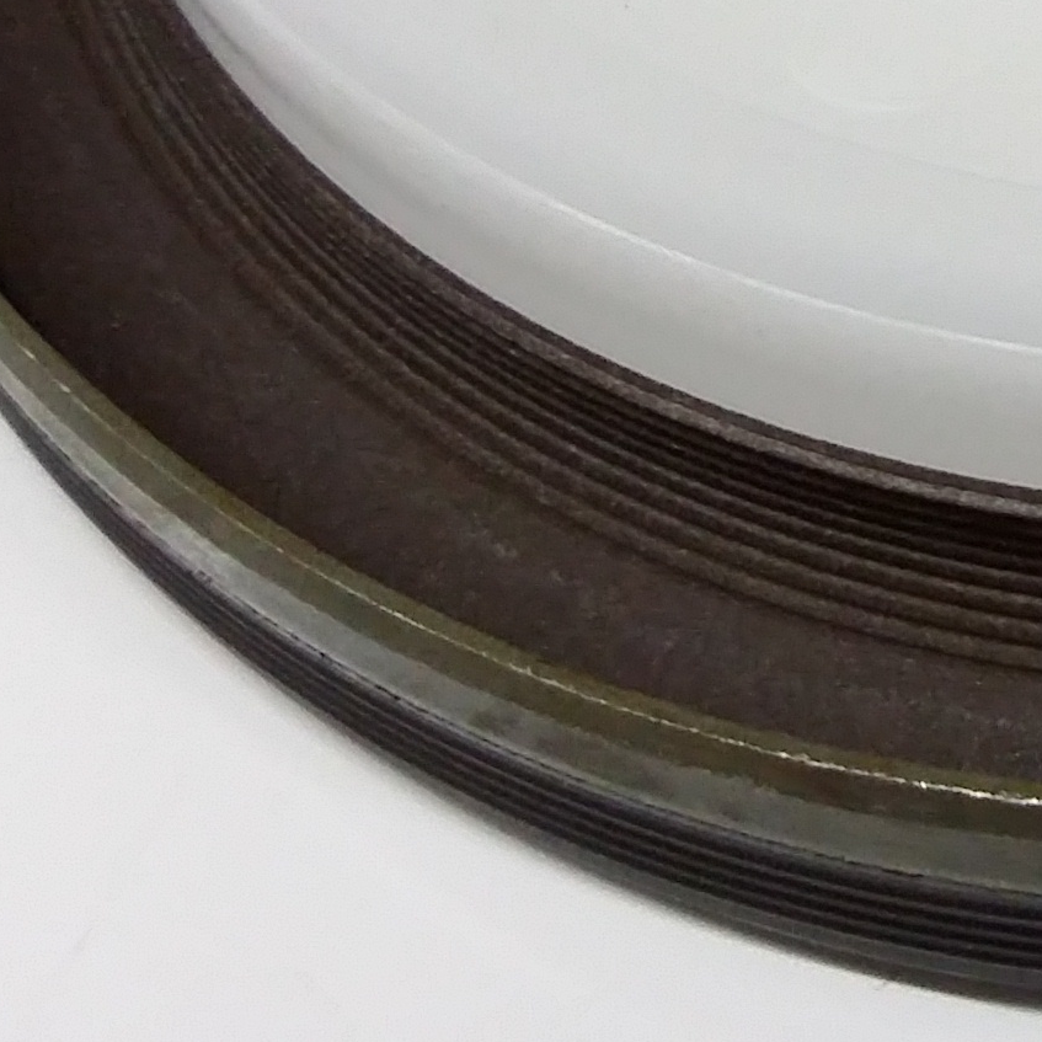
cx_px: 1382
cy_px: -172
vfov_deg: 15.5
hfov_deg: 15.2
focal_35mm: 109
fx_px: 3712
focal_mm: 3.4
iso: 200
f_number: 2.4
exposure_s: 1/24
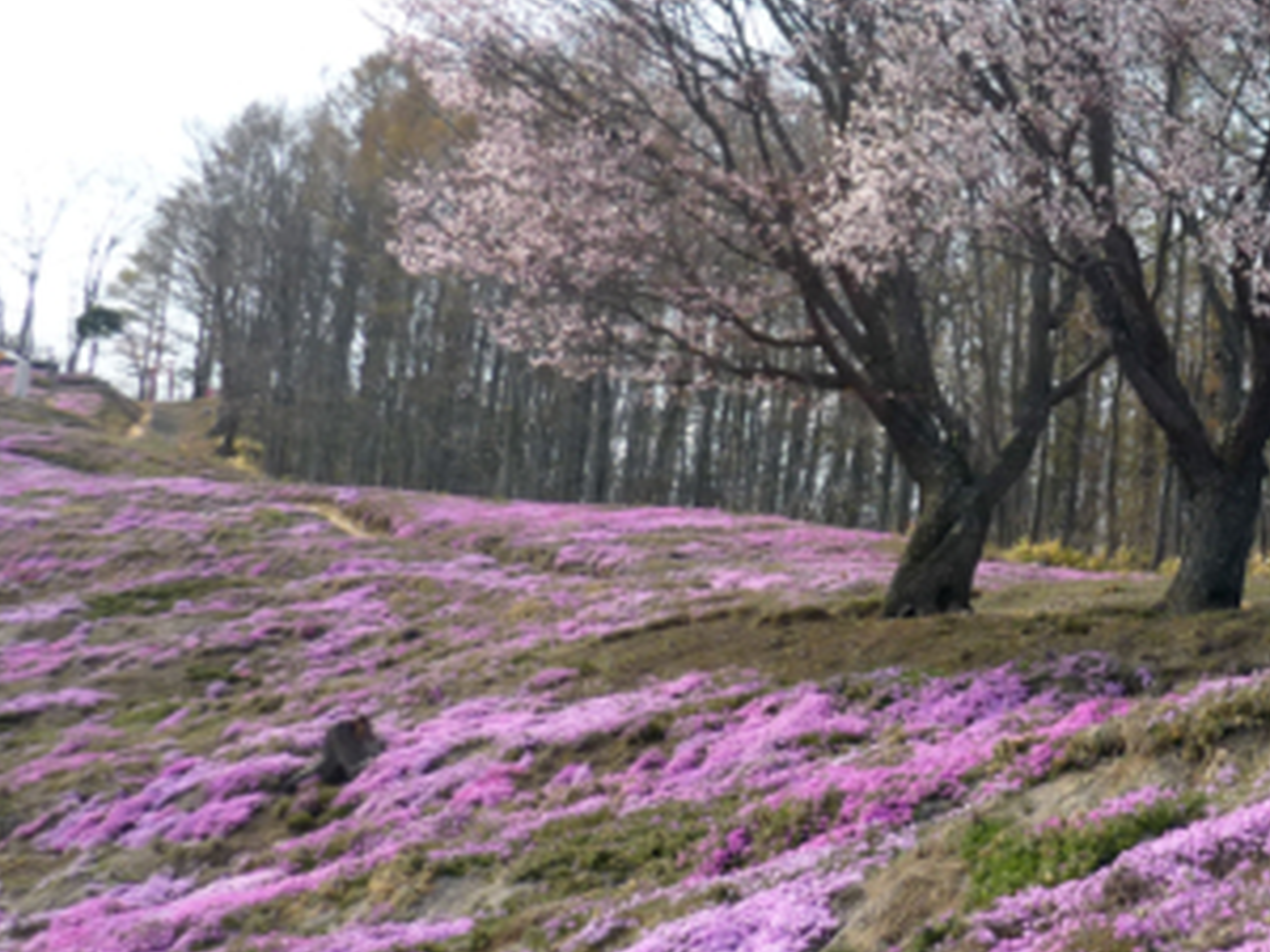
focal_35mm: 66
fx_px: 2421
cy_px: 288
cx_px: 1190
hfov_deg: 28.1
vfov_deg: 22.1
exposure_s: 1/640
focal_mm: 5.5
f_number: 2.8
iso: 100
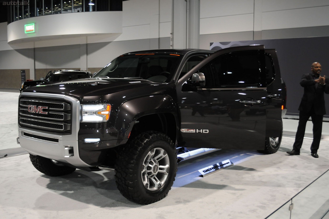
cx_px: 164
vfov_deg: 34.1
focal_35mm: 39
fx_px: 356
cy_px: 110
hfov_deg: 49.6
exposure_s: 1/30
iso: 800
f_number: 4.2
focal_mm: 26
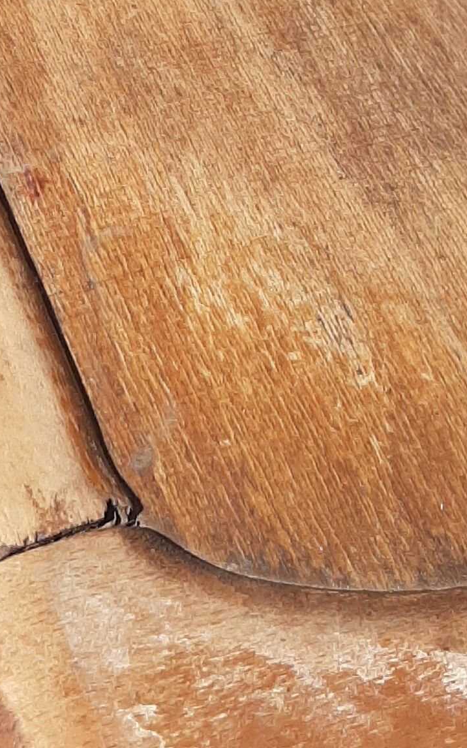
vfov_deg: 21.0
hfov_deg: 13.5
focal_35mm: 97
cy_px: 101
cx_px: 258
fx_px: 1976
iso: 40
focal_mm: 3.93
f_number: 1.7
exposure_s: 1/2639
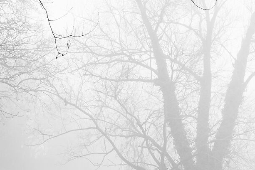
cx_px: 217
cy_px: 183
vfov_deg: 9.9
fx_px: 971
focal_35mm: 137
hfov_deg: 14.8
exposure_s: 1/50
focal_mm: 35
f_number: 11
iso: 640
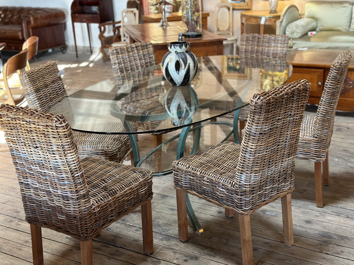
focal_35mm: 48
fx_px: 491
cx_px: 177
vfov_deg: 30.3
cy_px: 132
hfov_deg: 39.7
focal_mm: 6.86
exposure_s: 1/50
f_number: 1.78
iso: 250
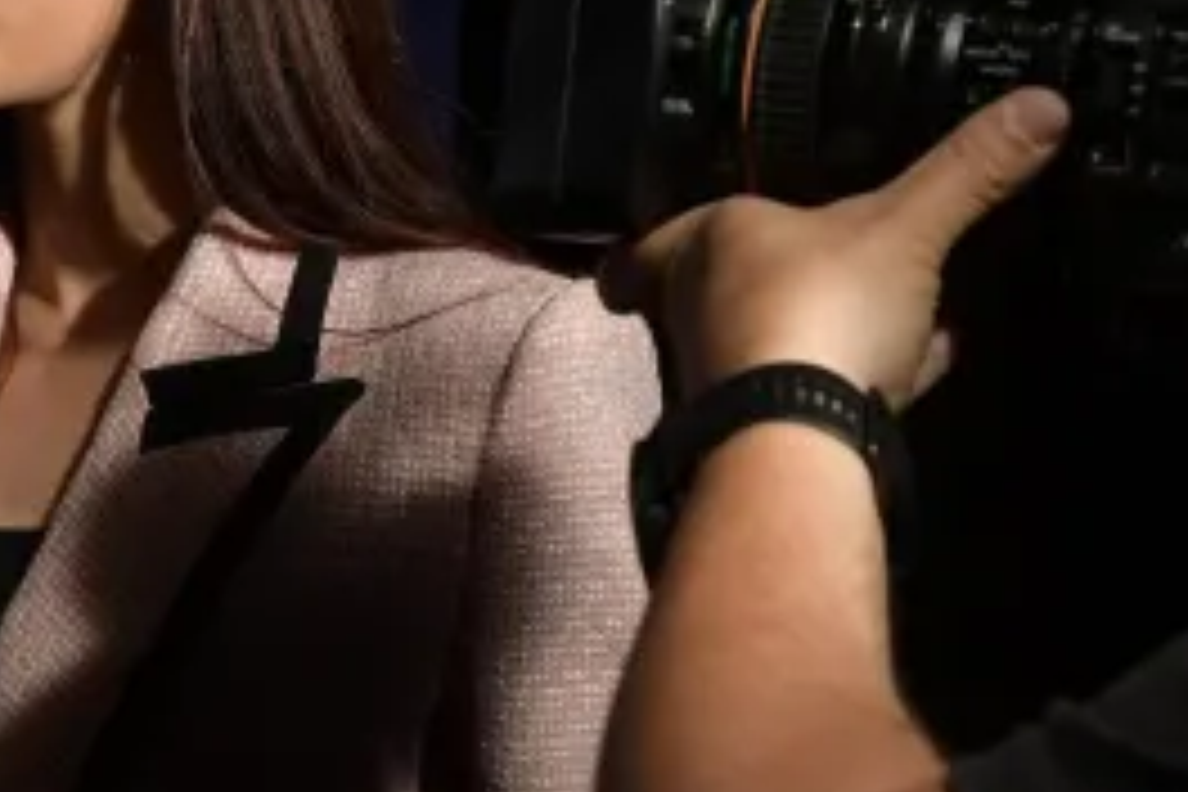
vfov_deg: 9.5
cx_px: -364
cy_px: 308
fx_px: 4752
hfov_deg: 13.7
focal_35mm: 144
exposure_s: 1/160
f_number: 8
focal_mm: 50
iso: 500
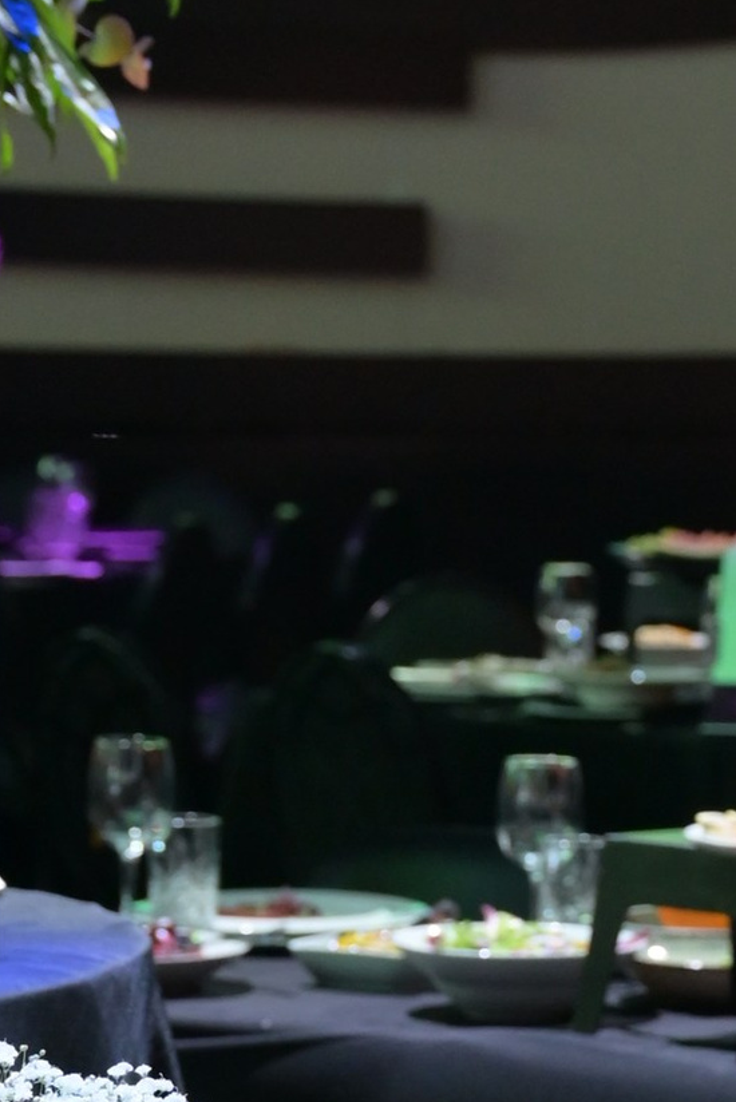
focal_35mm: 200
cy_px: 757
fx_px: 6128
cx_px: 1108
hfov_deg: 6.8
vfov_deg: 10.3
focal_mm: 43
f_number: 4
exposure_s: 1/60
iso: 1600
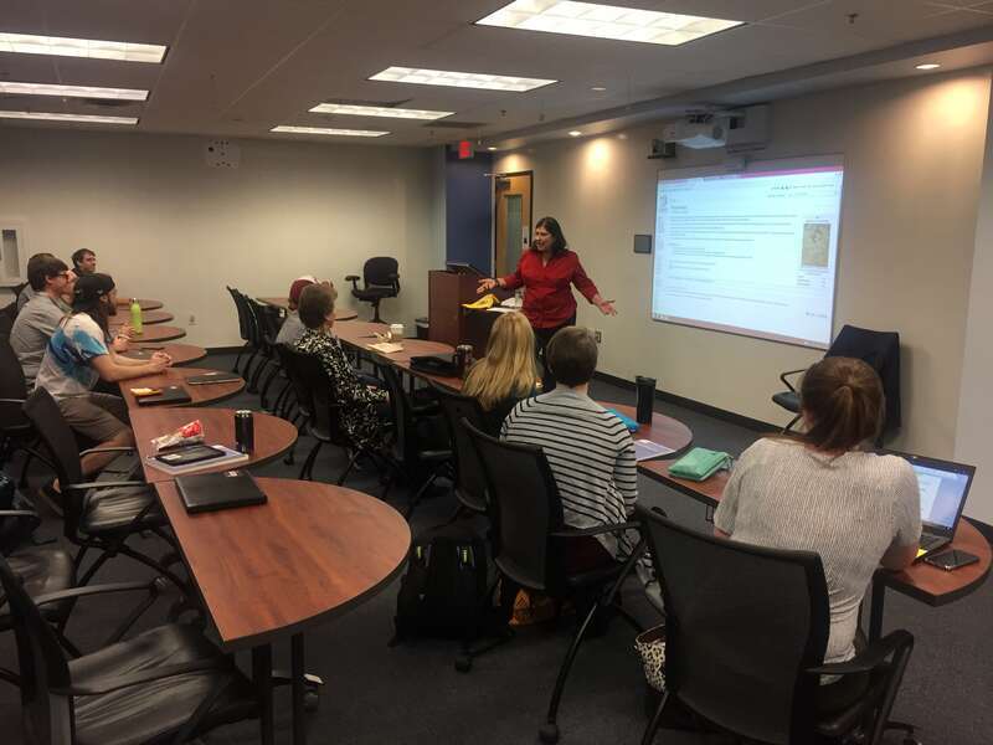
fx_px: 832
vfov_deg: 48.2
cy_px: 372
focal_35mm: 29
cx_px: 496
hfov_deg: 61.7
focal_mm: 4.15
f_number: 2.2
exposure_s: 1/30
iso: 40
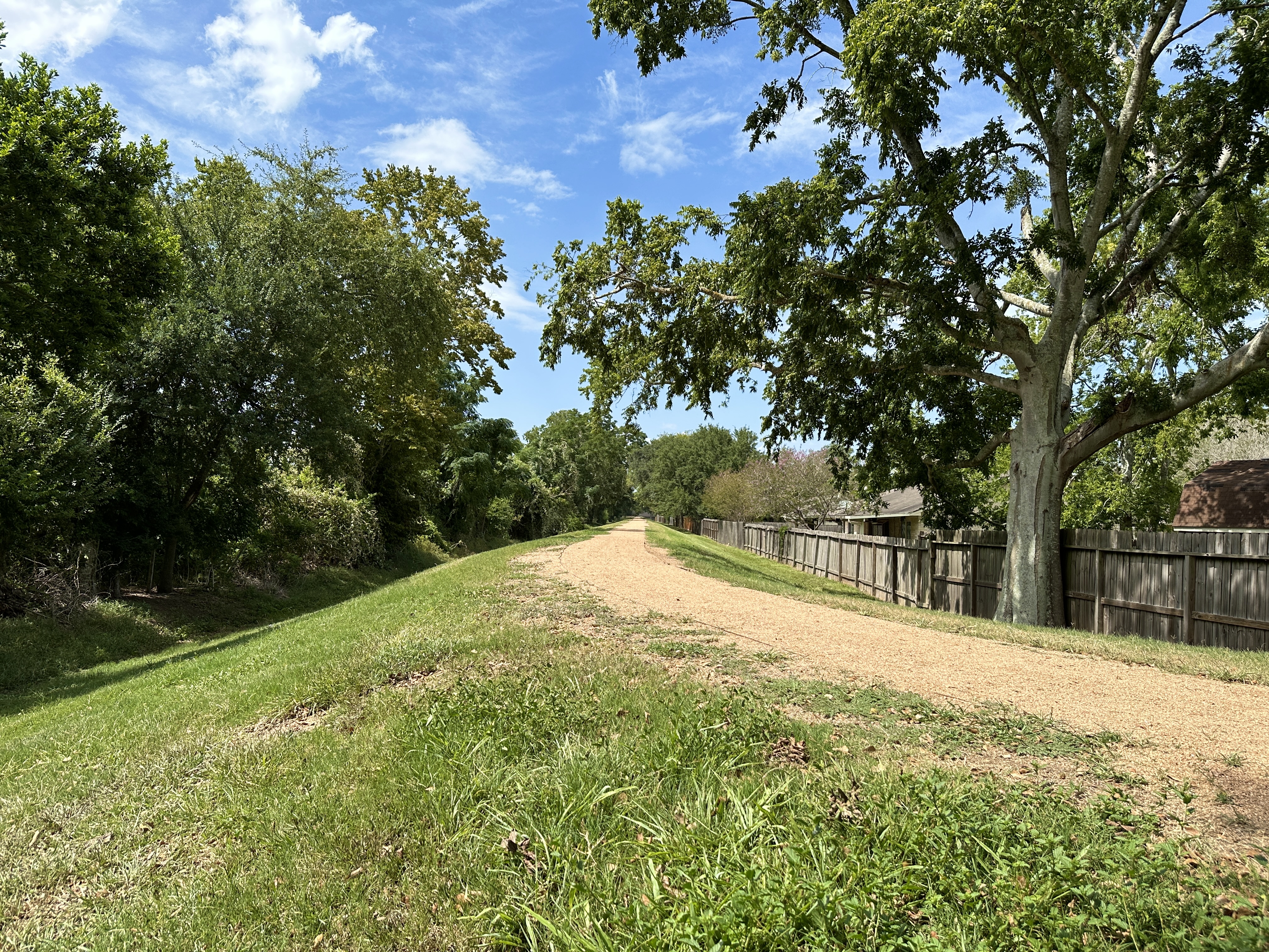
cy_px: 476
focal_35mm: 24
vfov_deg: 56.8
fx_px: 880
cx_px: 634
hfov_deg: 71.6
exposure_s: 1/3597
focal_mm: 6.86
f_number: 1.78
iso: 80
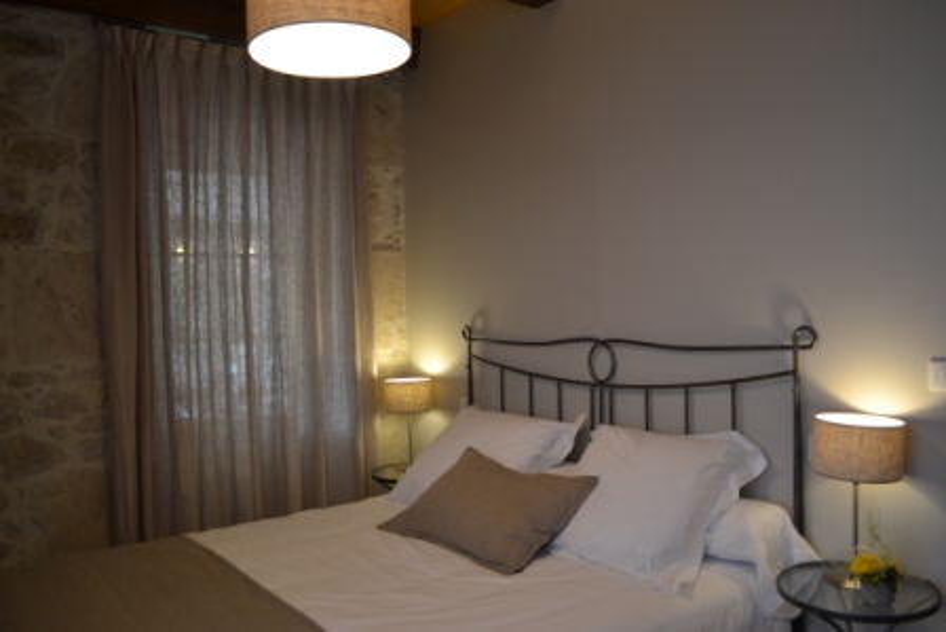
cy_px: 316
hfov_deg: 67.4
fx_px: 710
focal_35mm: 27
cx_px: 473
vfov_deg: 48.0
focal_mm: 18
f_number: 3.5
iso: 500
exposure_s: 1/60
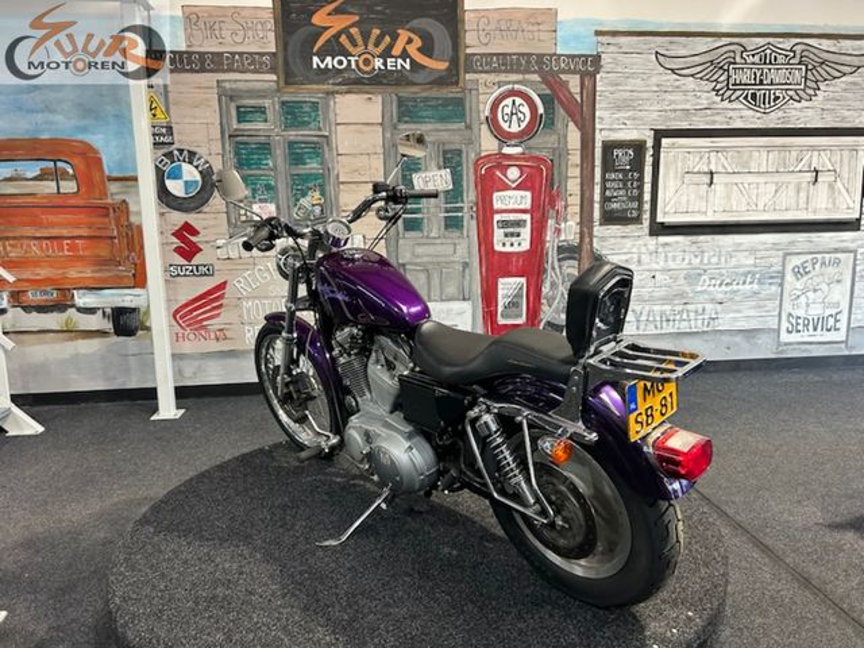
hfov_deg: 67.3
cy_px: 324
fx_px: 649
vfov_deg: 53.1
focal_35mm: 26
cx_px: 432
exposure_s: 1/100
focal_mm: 5.7
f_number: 1.5
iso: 125
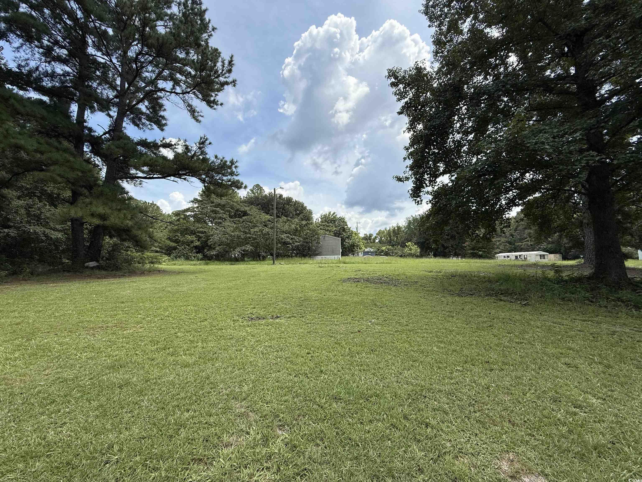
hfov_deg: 102.1
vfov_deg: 85.7
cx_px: 321
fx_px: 260
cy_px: 241
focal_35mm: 14
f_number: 2.2
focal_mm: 2.22
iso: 50
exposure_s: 1/1848
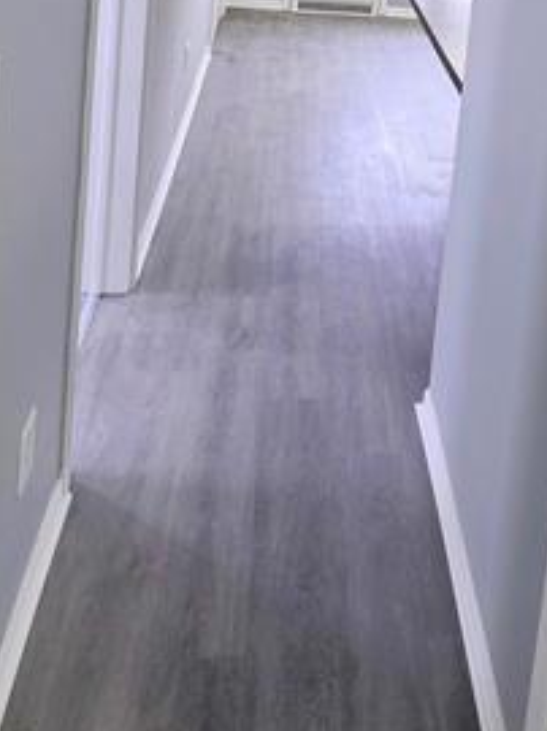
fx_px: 781
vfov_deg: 40.9
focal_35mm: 37
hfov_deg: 36.7
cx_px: 471
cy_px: -62
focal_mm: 2.2
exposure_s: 1/60
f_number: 1.9
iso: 160
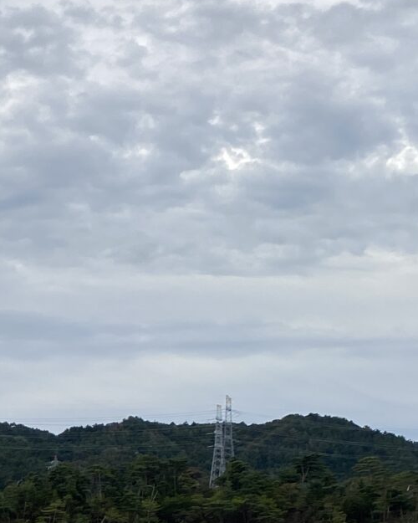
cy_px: 645
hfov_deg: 12.8
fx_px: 1608
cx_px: -443
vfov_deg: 17.5
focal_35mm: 104
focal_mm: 4.25
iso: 32
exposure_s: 1/473
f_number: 1.8
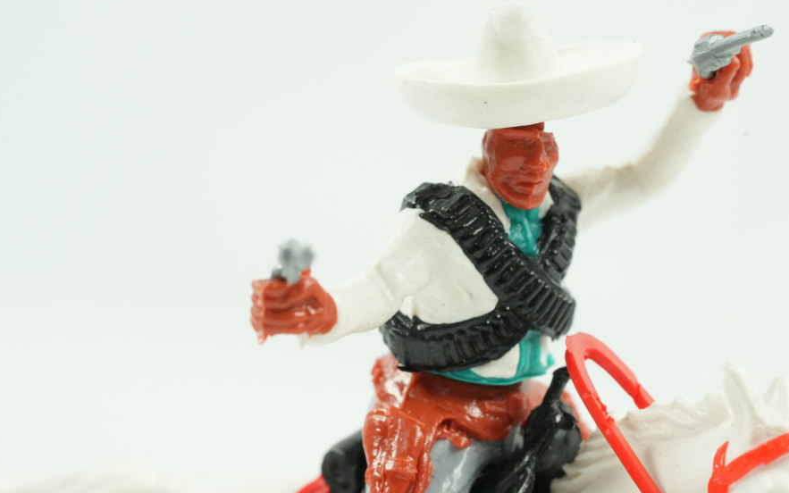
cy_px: 274
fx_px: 2860
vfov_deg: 9.9
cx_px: 495
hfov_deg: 15.7
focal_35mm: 133
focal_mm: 90
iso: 4000
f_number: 11
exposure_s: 1/60
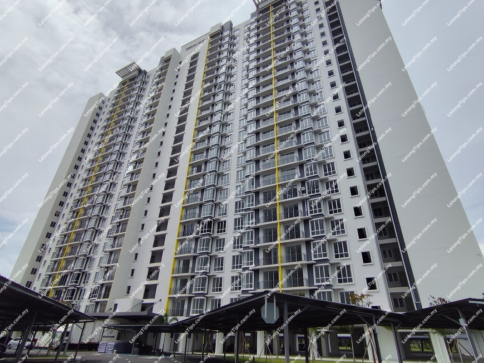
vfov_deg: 68.4
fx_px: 266
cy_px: 156
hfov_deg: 84.6
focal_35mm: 19
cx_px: 230
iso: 50
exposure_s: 1/6139
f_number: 2.2
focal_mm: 1.65
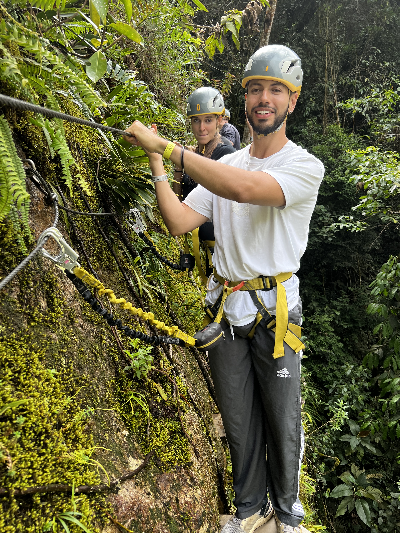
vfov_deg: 67.3
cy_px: 266
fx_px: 401
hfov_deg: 53.1
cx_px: 200
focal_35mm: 26
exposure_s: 1/141
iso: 32
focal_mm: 5.7
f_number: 1.5
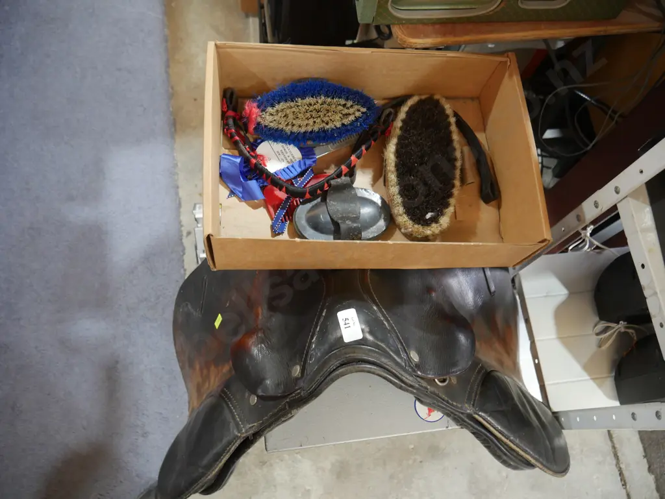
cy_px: 250
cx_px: 332
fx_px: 538
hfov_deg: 63.4
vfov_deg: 49.8
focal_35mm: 28
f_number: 3.5
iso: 800
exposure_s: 1/60
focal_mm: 14
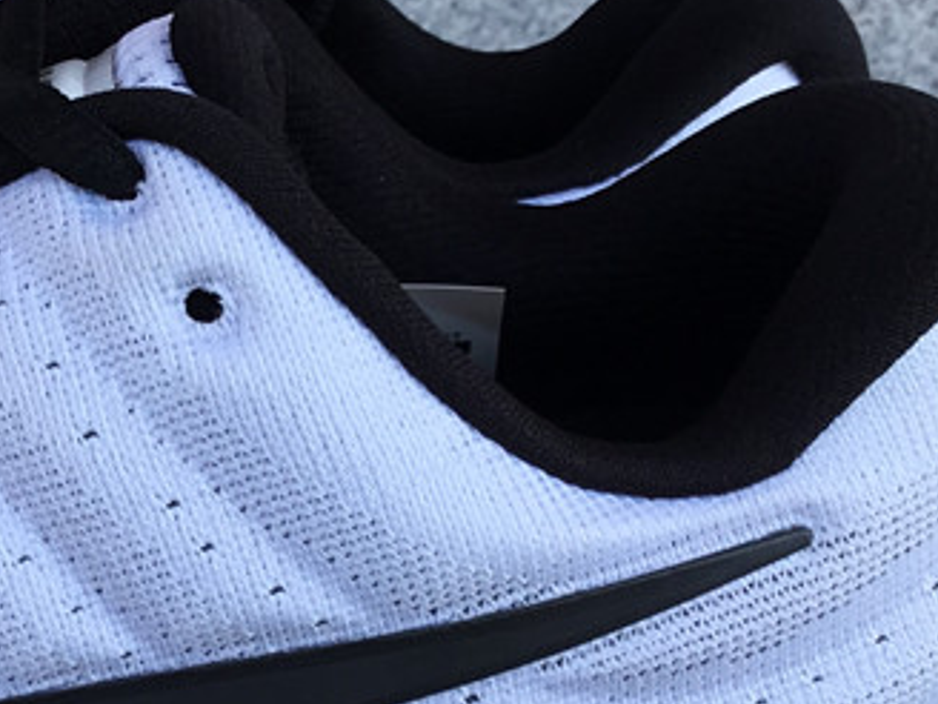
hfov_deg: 22.6
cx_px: 157
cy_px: 557
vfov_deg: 17.2
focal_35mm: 85
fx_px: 2303
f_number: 2.4
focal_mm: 3.3
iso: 25
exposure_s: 1/375
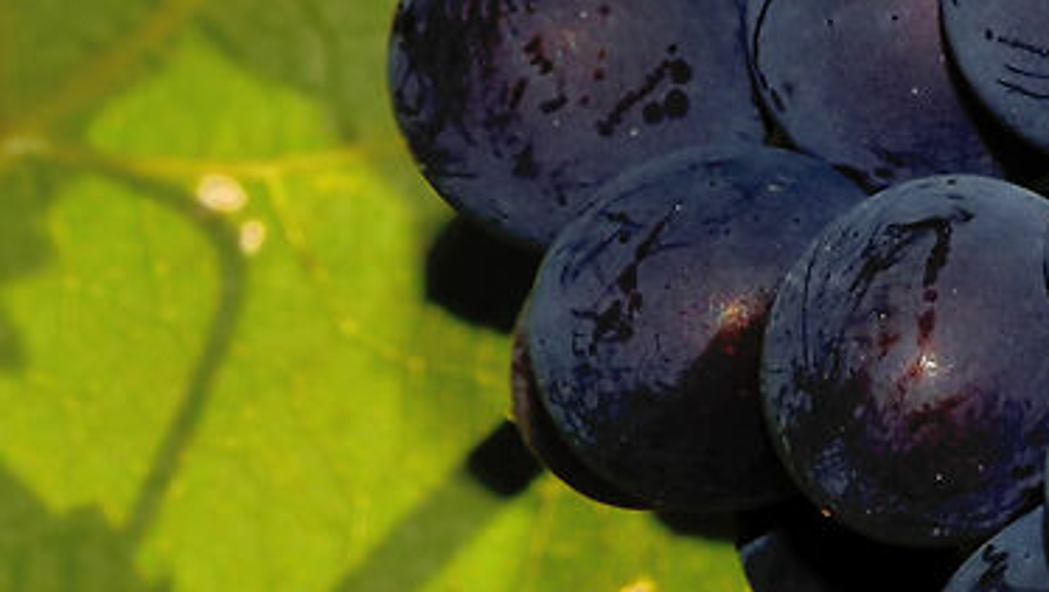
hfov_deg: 4.3
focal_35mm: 504
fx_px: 14029
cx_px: 1405
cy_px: 404
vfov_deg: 2.4
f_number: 16
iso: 100
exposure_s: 1/60
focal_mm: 75
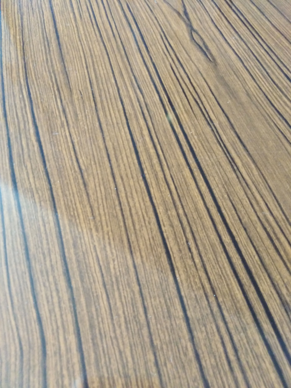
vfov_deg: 69.4
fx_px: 280
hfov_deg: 54.9
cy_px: 194
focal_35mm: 25
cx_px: 146
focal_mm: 3.46
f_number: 2.2
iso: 633
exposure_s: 1/20
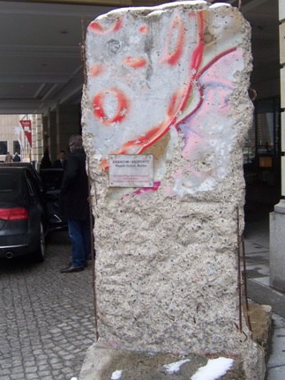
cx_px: 158
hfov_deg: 33.5
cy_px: 175
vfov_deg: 43.8
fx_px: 472
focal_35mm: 43
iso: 80
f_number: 2.8
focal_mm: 6.2
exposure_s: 1/160
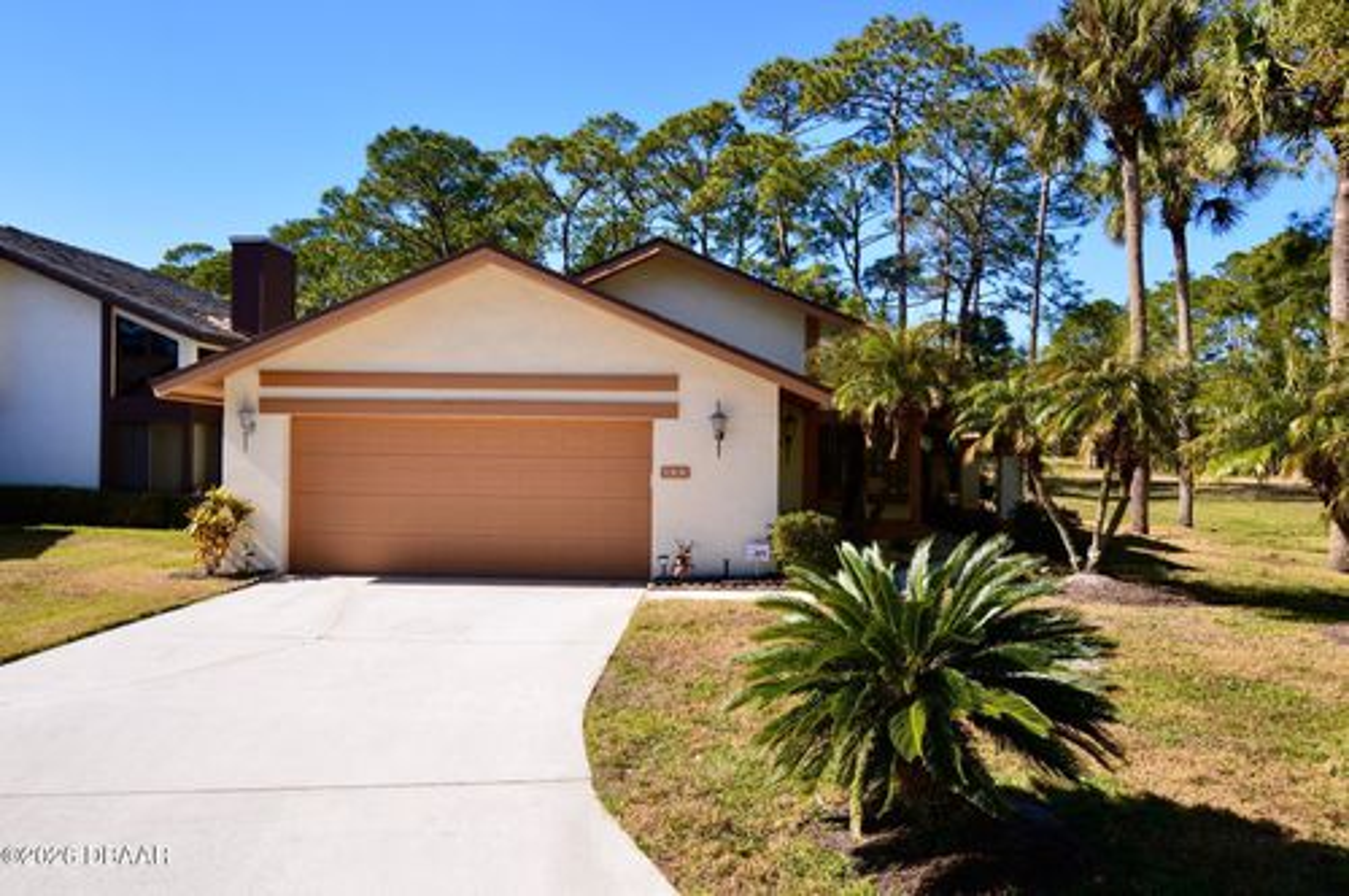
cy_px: 448
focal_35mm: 24
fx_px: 898
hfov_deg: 73.8
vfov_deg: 53.0
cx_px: 674
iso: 100
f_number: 9
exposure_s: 1/160
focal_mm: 16
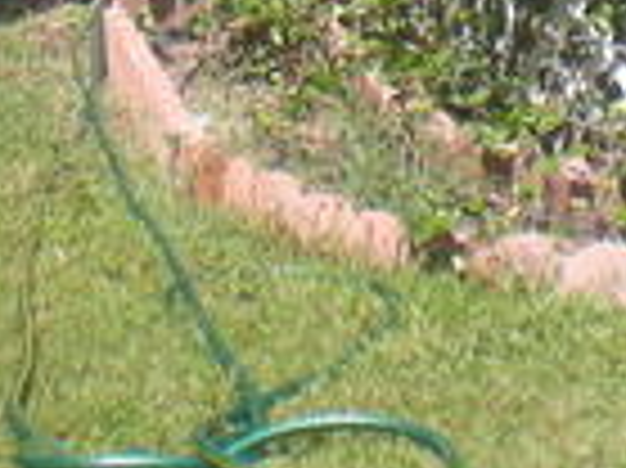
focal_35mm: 175
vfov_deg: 8.3
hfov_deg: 11.3
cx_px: 198
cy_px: -248
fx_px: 3162
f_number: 4.6
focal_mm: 6.3
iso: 64
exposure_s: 1/270
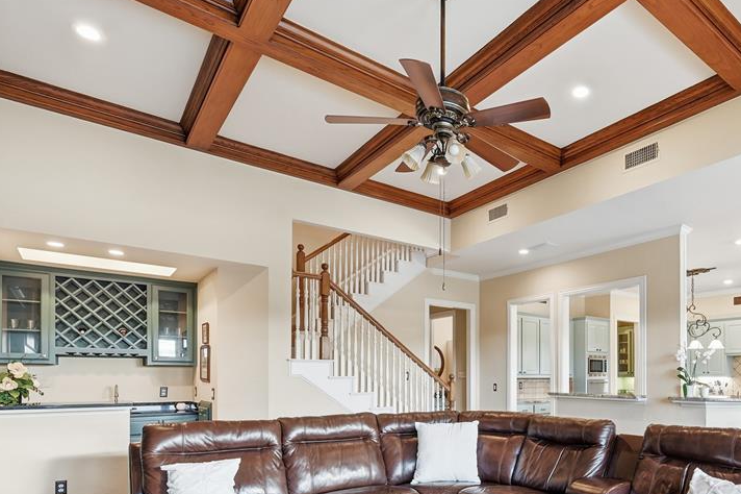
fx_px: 473
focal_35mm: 23
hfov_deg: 73.2
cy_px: 348
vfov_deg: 53.4
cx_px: 510
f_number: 7.1
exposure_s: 1/640
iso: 1000
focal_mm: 16
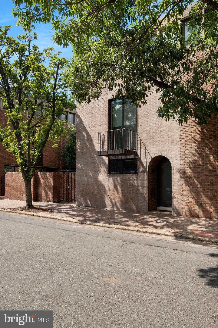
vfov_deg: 71.5
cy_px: 164
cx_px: 109
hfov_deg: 51.3
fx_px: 227
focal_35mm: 25
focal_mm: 16.6
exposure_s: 1/200
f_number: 10
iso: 200
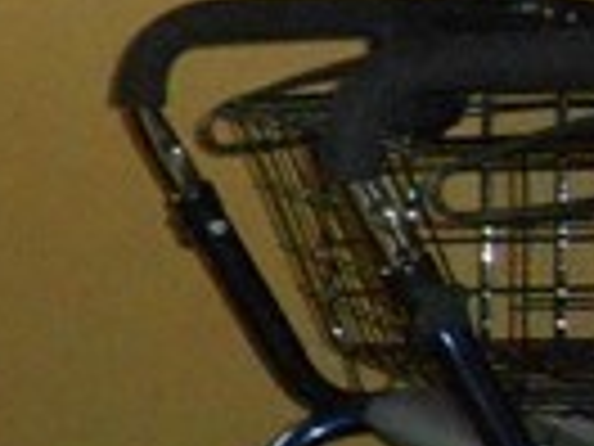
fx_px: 3449
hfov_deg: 7.4
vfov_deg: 7.3
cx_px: -1678
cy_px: 514
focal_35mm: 201
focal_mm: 4.7
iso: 560
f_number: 3.4
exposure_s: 1/25
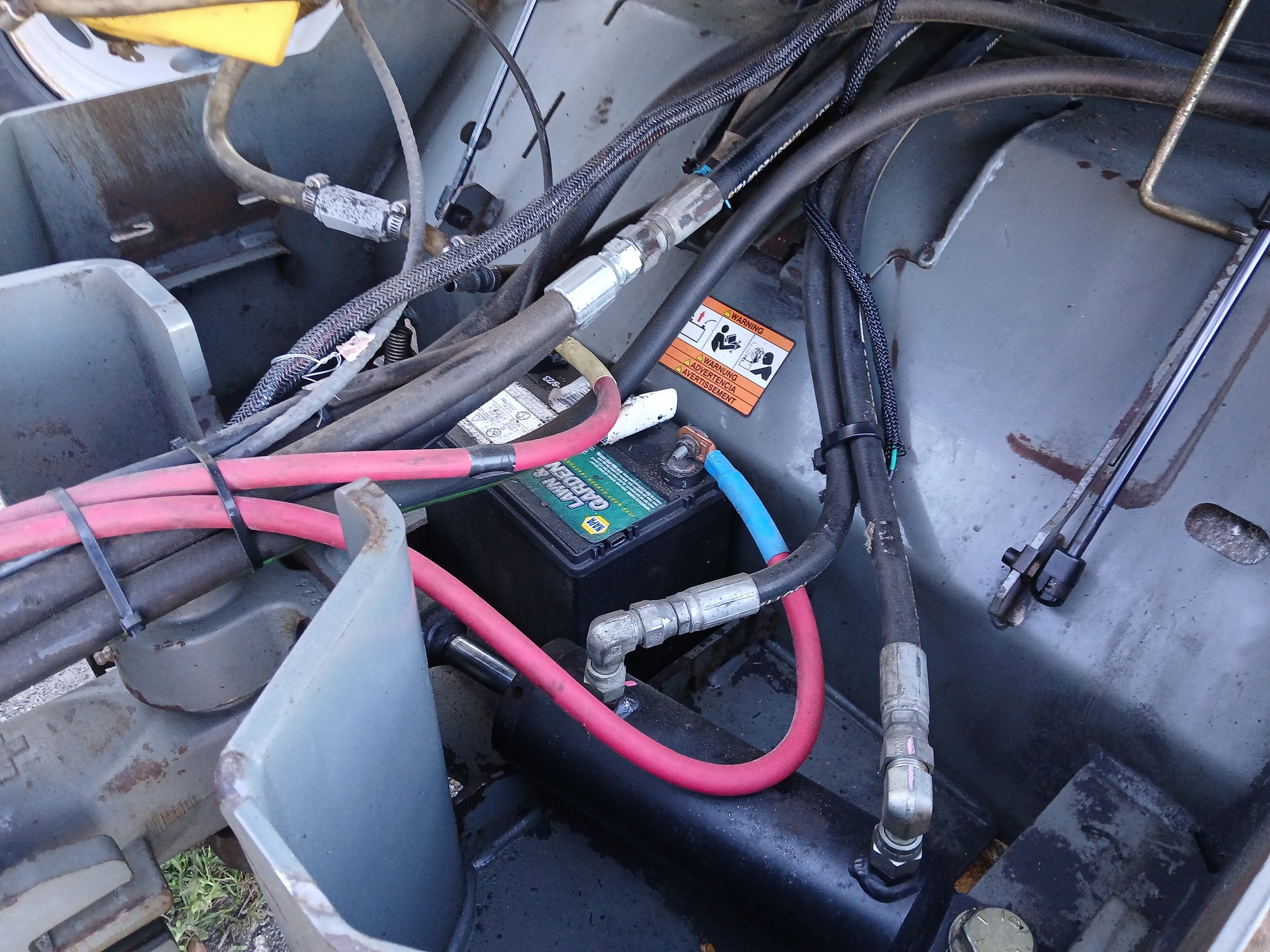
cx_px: 635
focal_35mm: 26
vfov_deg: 53.1
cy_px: 476
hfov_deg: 67.3
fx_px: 954
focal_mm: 3.98
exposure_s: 1/60
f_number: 1.8
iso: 200
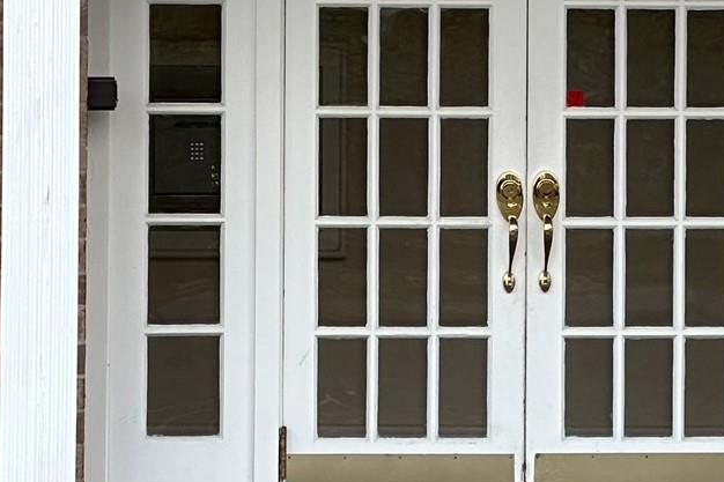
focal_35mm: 262
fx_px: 5267
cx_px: 527
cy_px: -149
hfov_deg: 7.9
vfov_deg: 5.2
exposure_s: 1/99
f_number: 2.8
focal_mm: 9
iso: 40
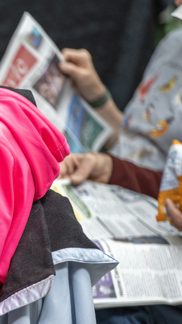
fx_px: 3143
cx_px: -151
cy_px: 174
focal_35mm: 366
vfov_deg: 5.9
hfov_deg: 3.3
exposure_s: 1/250
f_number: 2.8
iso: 1100
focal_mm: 160
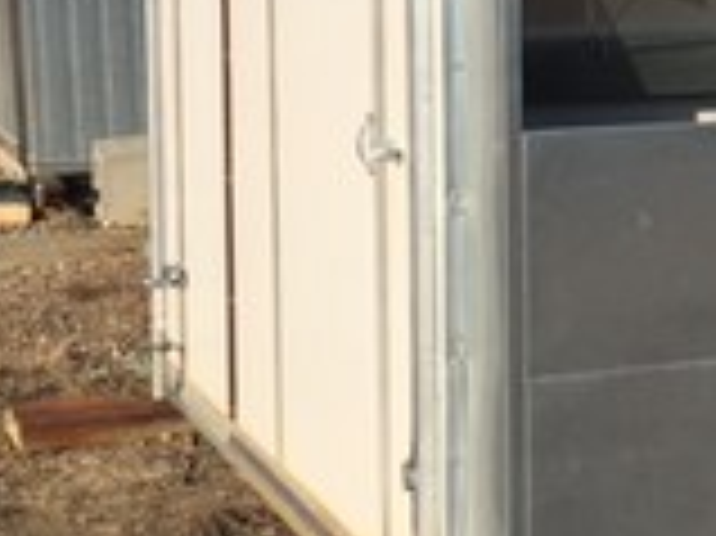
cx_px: 1121
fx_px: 2418
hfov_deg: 15.4
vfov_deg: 12.5
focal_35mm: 117
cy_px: 41
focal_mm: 4.15
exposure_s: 1/2198
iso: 25
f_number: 2.2
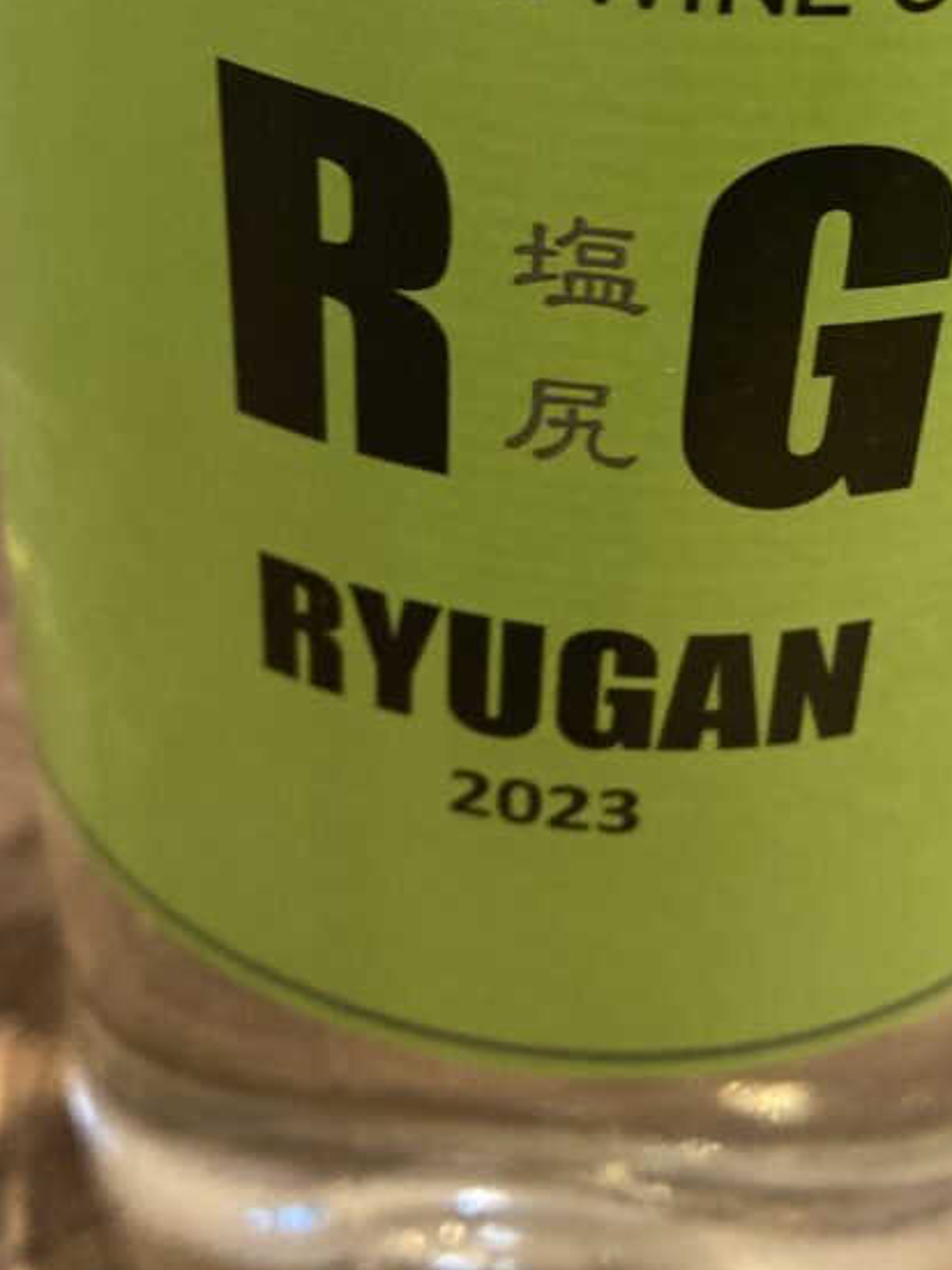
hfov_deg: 23.9
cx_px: 648
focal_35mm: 61
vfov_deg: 31.6
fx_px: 2238
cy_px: 489
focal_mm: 3.99
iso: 320
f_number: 1.8
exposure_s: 1/30
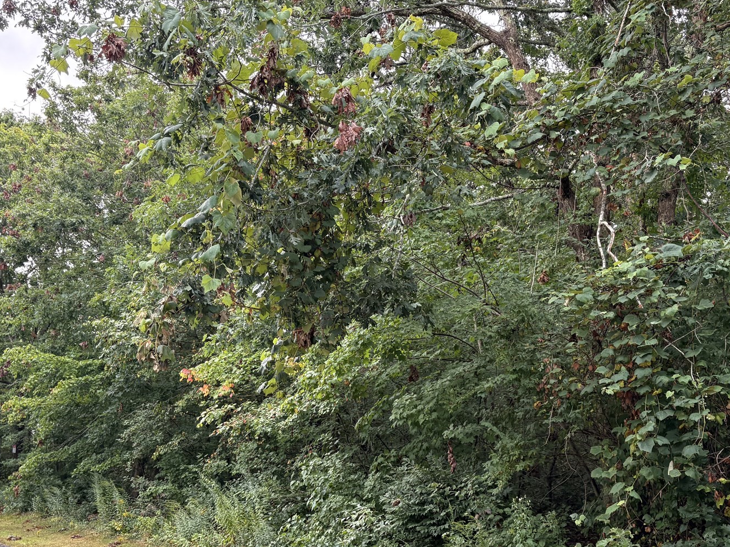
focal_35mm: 40
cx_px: 413
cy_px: 349
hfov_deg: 46.7
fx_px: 843
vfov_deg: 35.7
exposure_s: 1/242
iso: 80
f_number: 1.6
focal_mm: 5.96
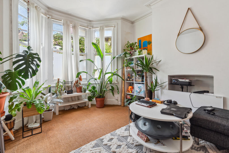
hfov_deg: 96.7
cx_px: 114
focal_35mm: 16
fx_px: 102
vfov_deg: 73.8
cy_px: 76
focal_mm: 16
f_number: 11
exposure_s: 1/15
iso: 400
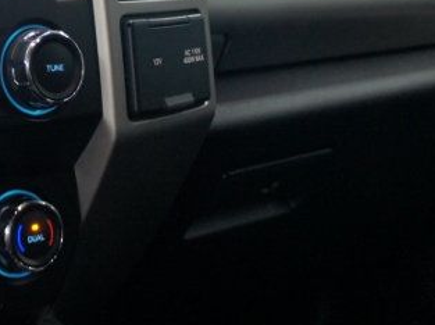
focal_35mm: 85
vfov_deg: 16.8
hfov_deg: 22.7
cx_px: 88
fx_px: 1067
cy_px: -37
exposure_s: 1/30
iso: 800
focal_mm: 18
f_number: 3.5
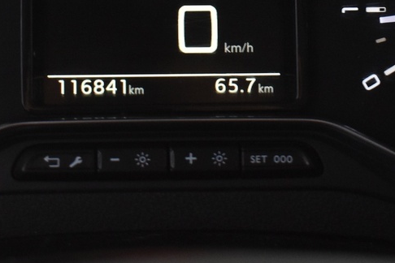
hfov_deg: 13.7
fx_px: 1646
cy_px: -62
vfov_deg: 9.0
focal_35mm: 150
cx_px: 166
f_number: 5.6
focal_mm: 30
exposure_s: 1/13
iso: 1250
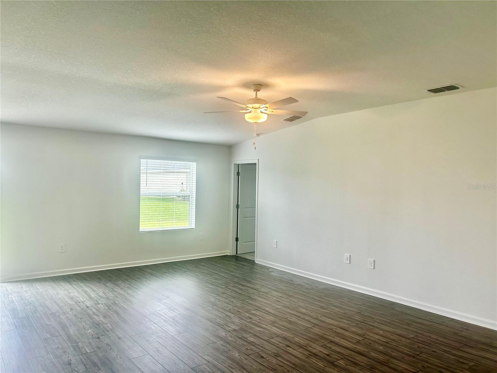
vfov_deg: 53.1
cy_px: 186
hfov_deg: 67.3
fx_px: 373
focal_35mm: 26
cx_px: 248
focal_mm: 5.7
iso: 64
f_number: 1.5
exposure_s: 1/120
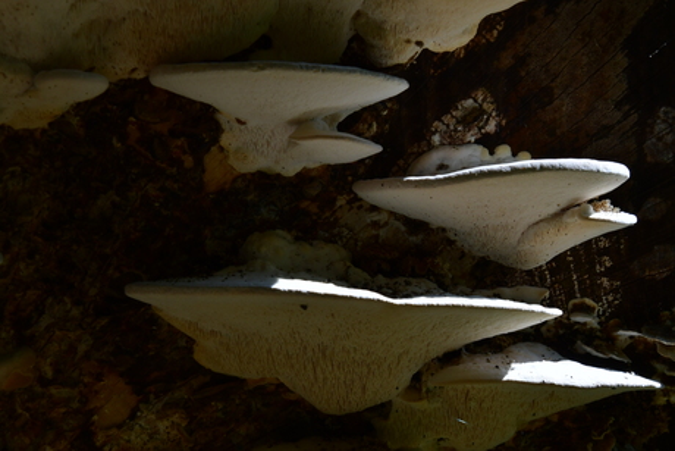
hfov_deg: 11.9
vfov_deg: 8.0
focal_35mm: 172
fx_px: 3226
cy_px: 226
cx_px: 338
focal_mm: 86
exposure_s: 1/200
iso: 250
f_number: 13
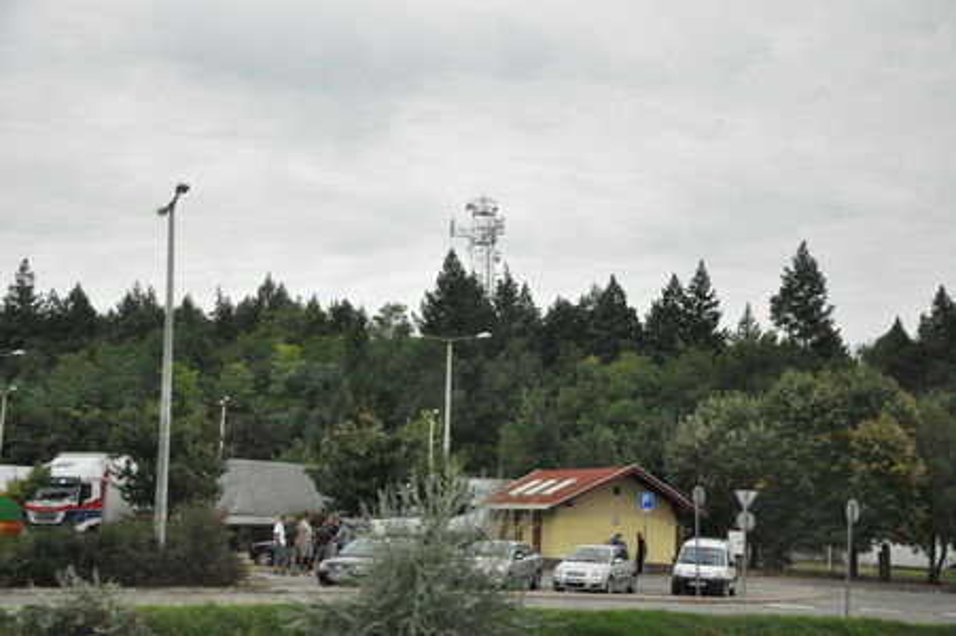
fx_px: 1592
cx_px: 478
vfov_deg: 22.6
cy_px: 318
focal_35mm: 60
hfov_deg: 33.4
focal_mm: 40
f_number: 4.5
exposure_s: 1/500
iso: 1600
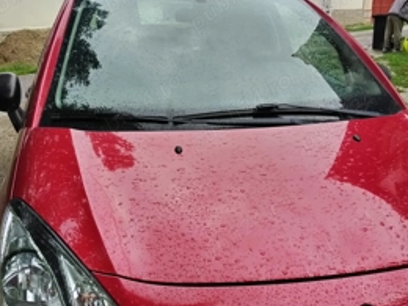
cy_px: 138
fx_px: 471
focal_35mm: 40
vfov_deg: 35.9
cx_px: 185
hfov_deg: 46.7
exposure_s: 1/104
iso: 100
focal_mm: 4.75
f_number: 1.8
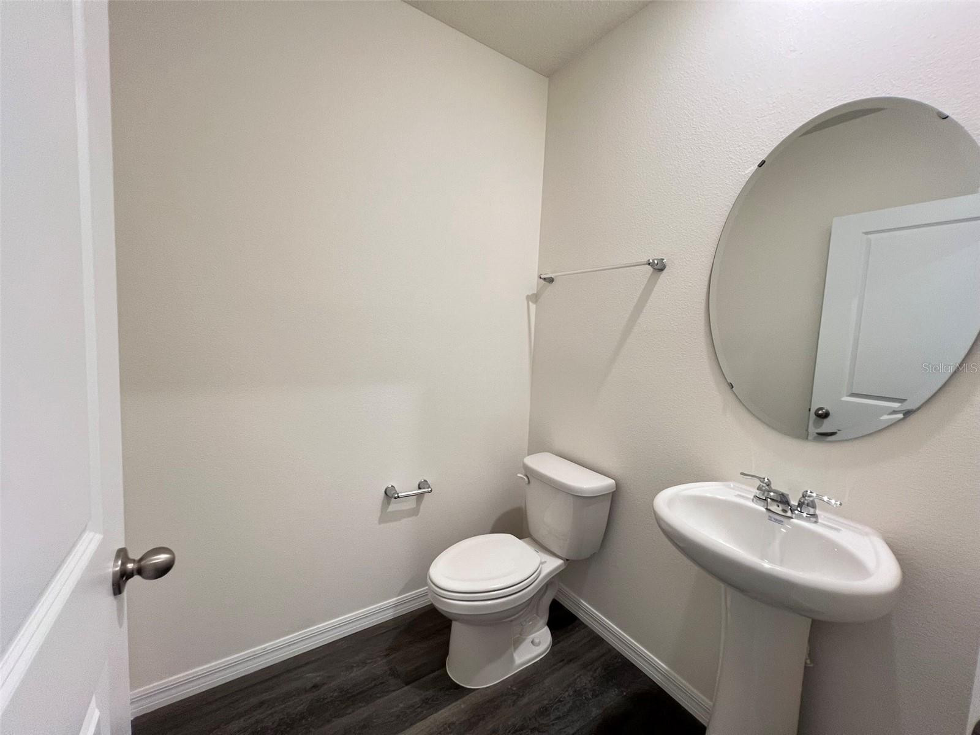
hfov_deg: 106.2
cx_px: 490
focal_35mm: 13
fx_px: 368
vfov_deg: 89.9
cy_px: 368
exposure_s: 1/60
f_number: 1.8
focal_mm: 1.57
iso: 200
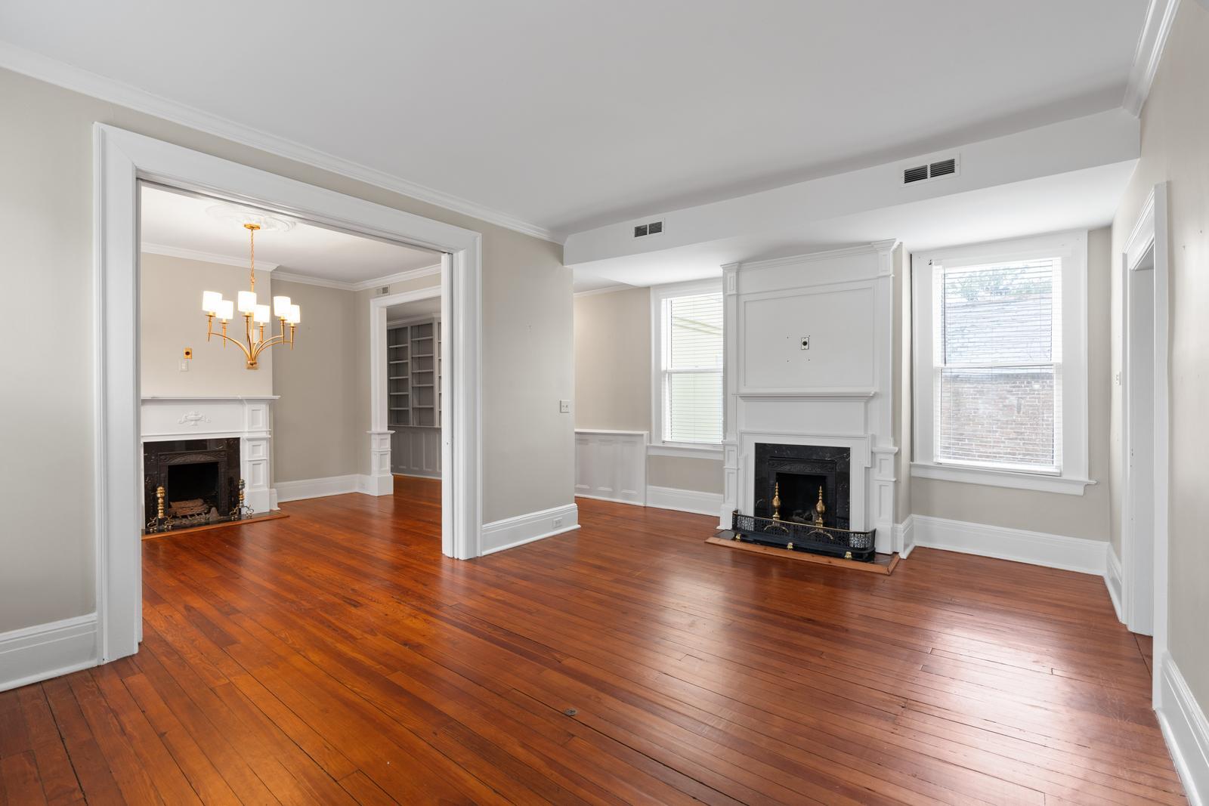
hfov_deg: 96.7
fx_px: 537
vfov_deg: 73.8
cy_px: 403
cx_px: 604
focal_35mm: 16
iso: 500
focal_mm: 16
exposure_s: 1/3
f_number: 8
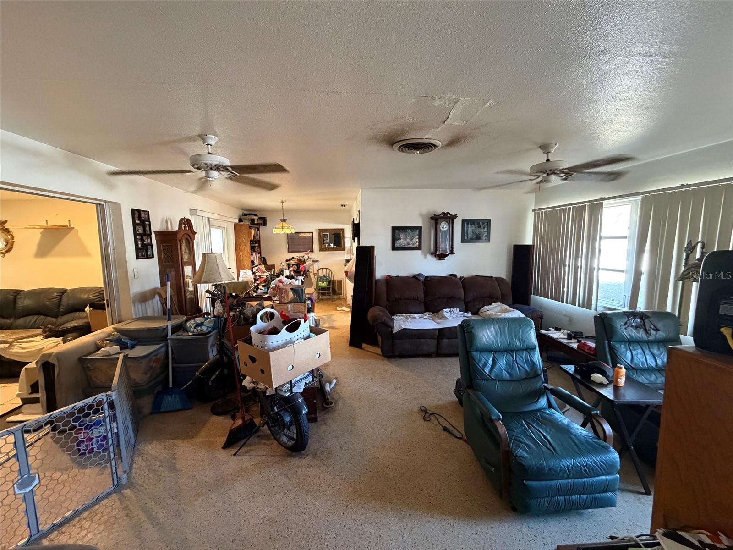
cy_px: 275
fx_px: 296
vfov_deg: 85.7
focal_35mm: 14
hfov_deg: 102.1
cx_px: 366
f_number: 2.2
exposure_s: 1/60
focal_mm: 2.22
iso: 640
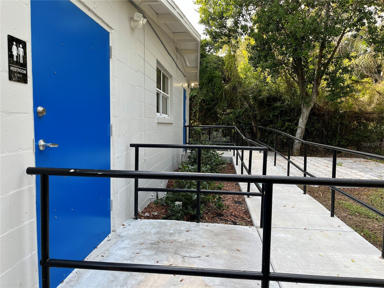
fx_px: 288
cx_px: 192
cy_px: 144
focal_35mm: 26
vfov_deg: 53.1
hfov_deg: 67.3
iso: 40
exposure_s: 1/220
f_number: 1.6
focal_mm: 5.1
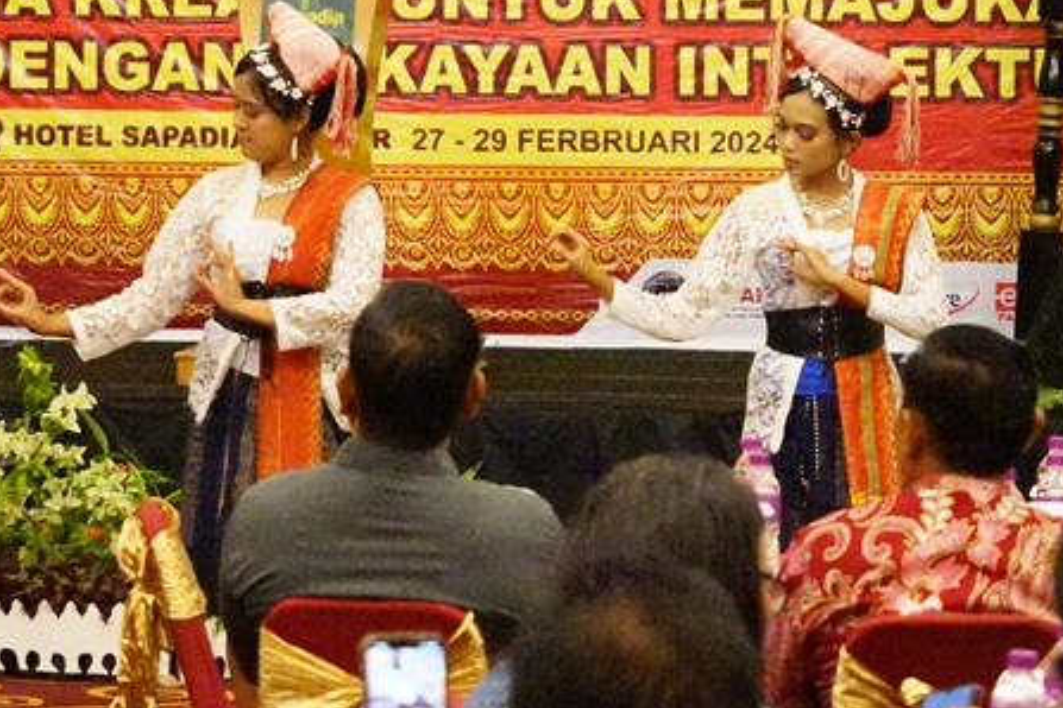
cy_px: 115
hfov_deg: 10.8
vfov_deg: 7.2
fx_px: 5610
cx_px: 426
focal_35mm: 190
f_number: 5.6
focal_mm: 83
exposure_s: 1/100
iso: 25600
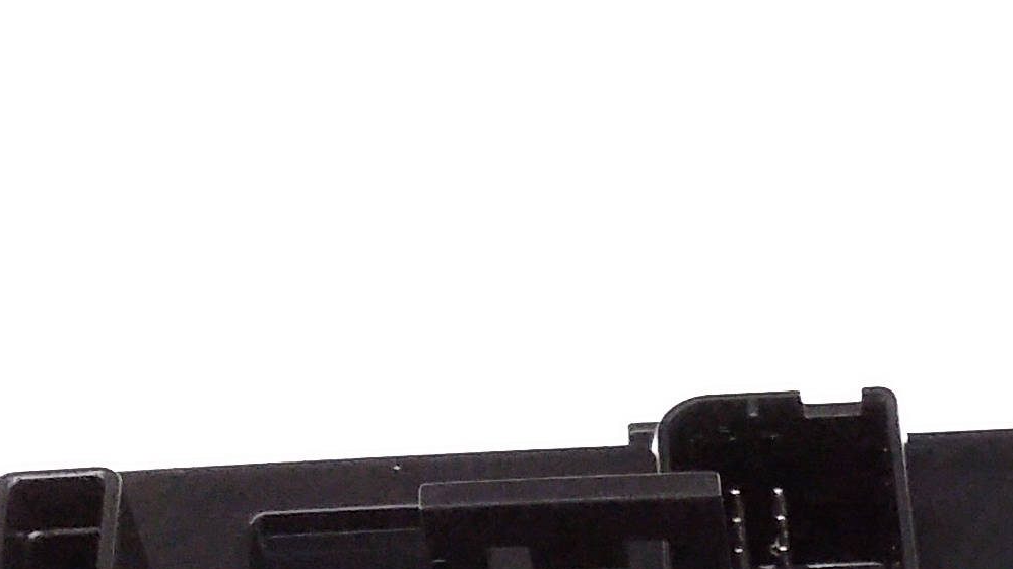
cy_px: 1192
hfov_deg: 17.7
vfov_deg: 9.8
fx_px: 3062
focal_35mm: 114
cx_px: 1264
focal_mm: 3.4
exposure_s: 1/15
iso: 400
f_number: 2.4
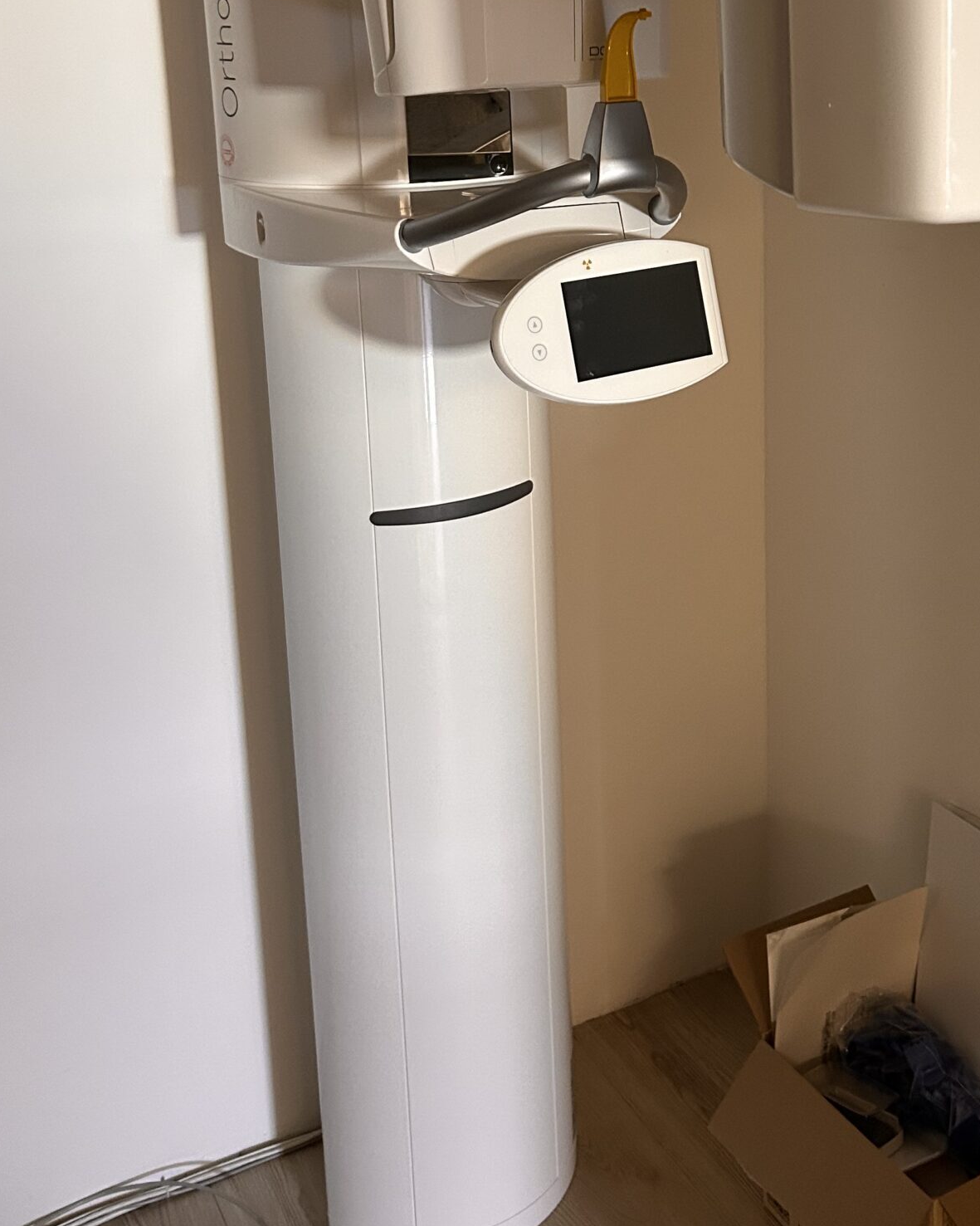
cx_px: 680
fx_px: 1596
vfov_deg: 40.7
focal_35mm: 44
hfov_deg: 33.7
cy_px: 298
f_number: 1.5
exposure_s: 1/50
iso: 400
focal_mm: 5.7
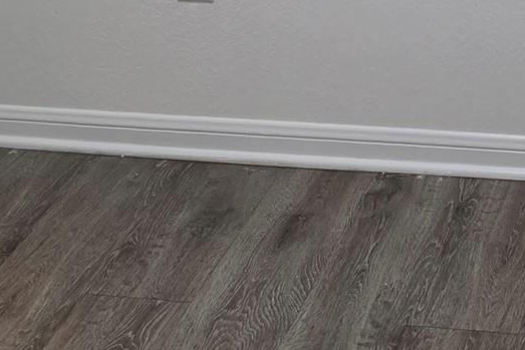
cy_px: -349
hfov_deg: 20.3
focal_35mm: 93
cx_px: 657
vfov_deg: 12.8
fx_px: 1356
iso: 1000
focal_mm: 6.3
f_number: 1.7
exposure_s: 1/120
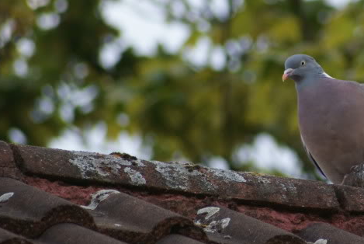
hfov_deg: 2.1
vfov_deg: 1.4
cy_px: 85
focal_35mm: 981
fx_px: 9931
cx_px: 343
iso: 400
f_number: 5.6
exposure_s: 1/250
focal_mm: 300
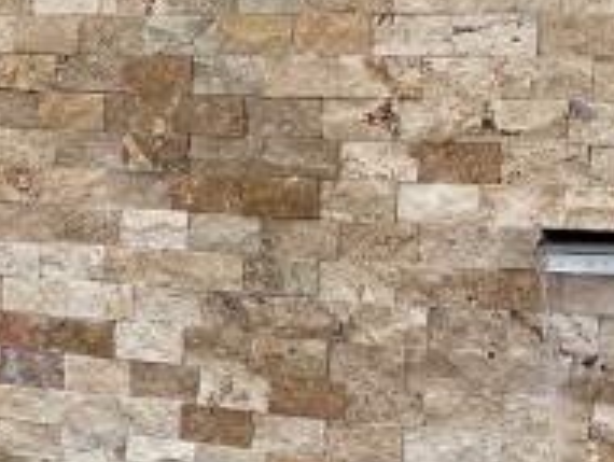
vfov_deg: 10.5
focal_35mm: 140
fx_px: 2486
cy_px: 494
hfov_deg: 13.4
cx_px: -271
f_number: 1.6
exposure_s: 1/2358
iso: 50
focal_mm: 5.1
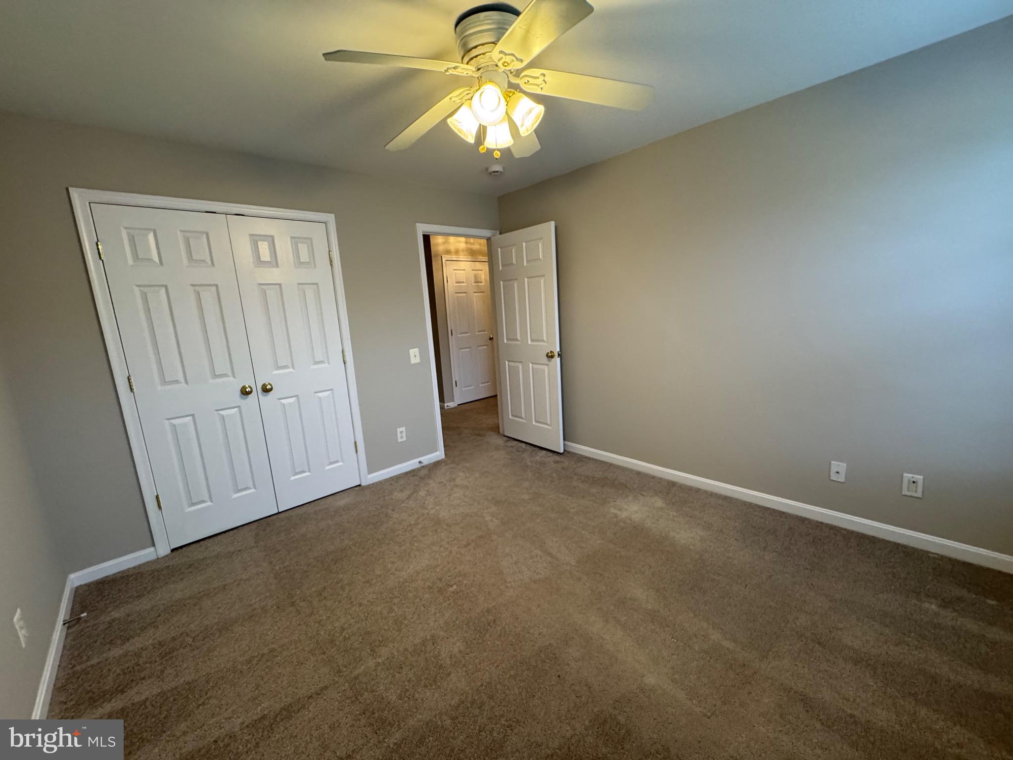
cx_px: 506
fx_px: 410
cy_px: 380
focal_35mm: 14
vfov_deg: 85.7
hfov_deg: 102.1
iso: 250
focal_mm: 2.22
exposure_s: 1/120
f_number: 2.2
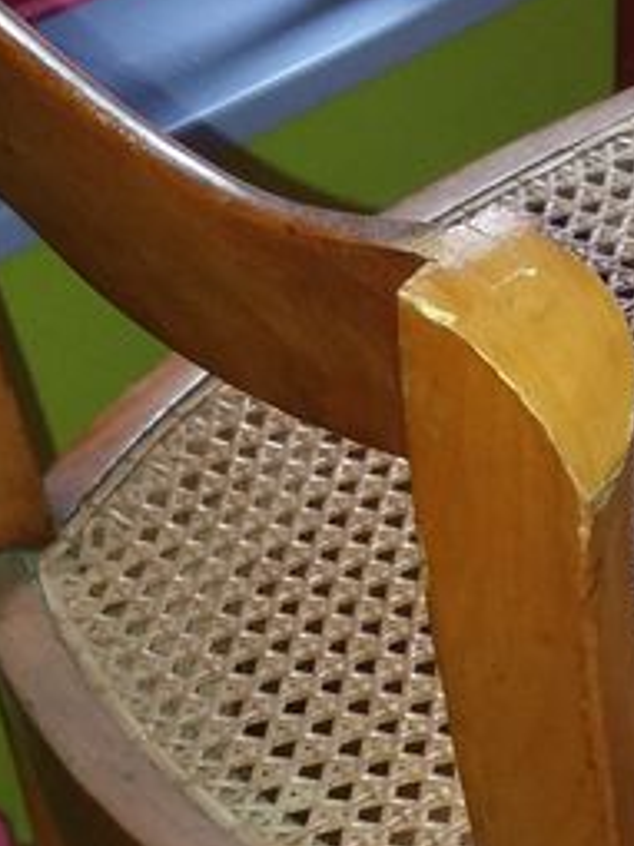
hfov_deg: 13.2
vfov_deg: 17.4
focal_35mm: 110
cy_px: 889
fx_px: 2688
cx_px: 700
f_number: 1.9
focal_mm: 3.7
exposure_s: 1/30
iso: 100
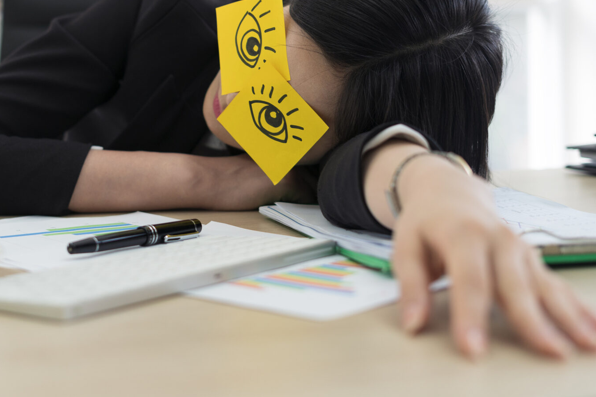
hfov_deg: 26.4
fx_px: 1258
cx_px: 172
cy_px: 98
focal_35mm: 76
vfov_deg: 17.8
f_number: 2.5
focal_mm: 50
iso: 250
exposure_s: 1/250
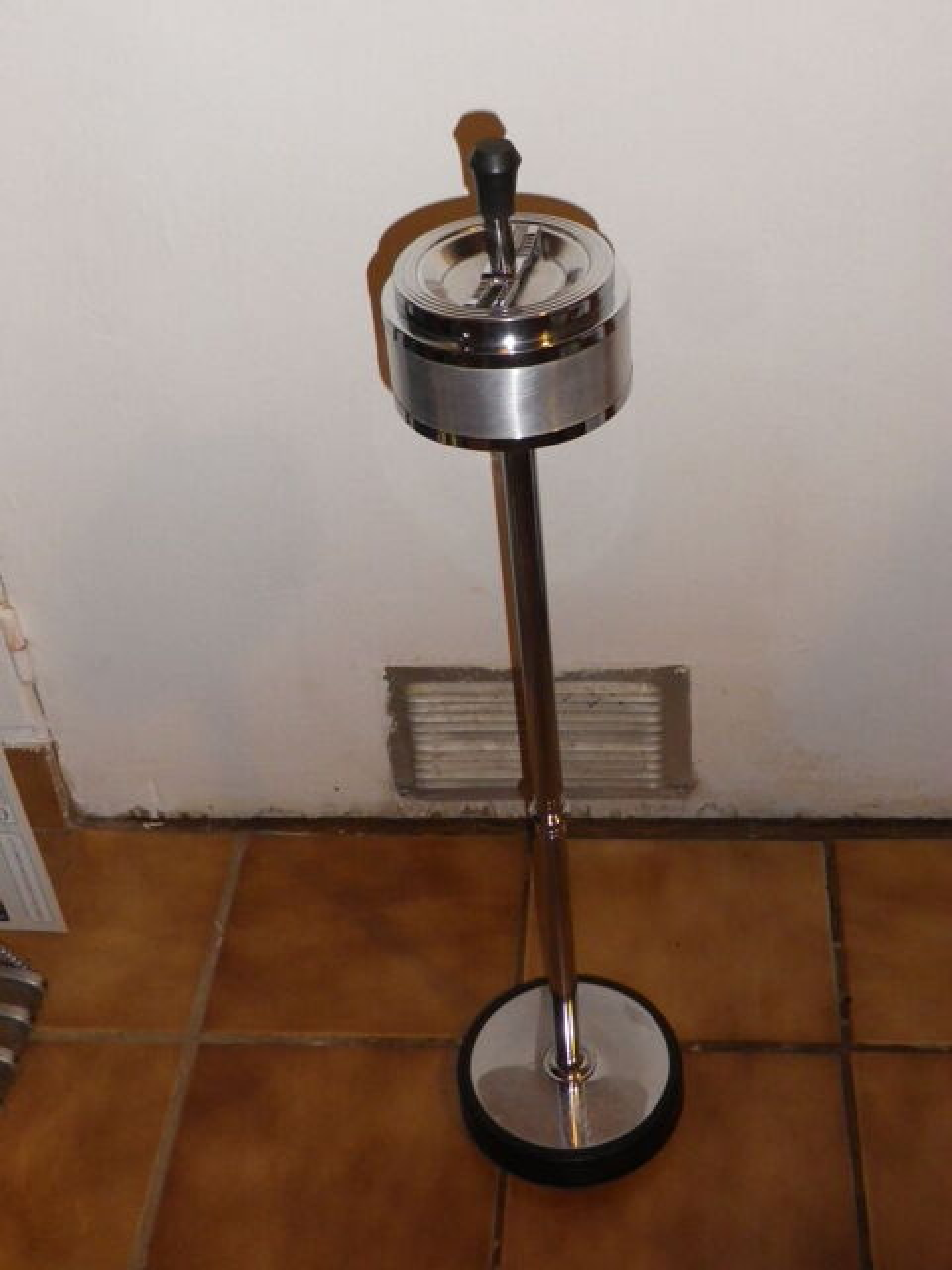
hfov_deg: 31.5
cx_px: 476
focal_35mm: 46
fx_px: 1687
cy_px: 635
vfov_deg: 41.2
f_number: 4.2
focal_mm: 8.2
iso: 400
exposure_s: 1/60
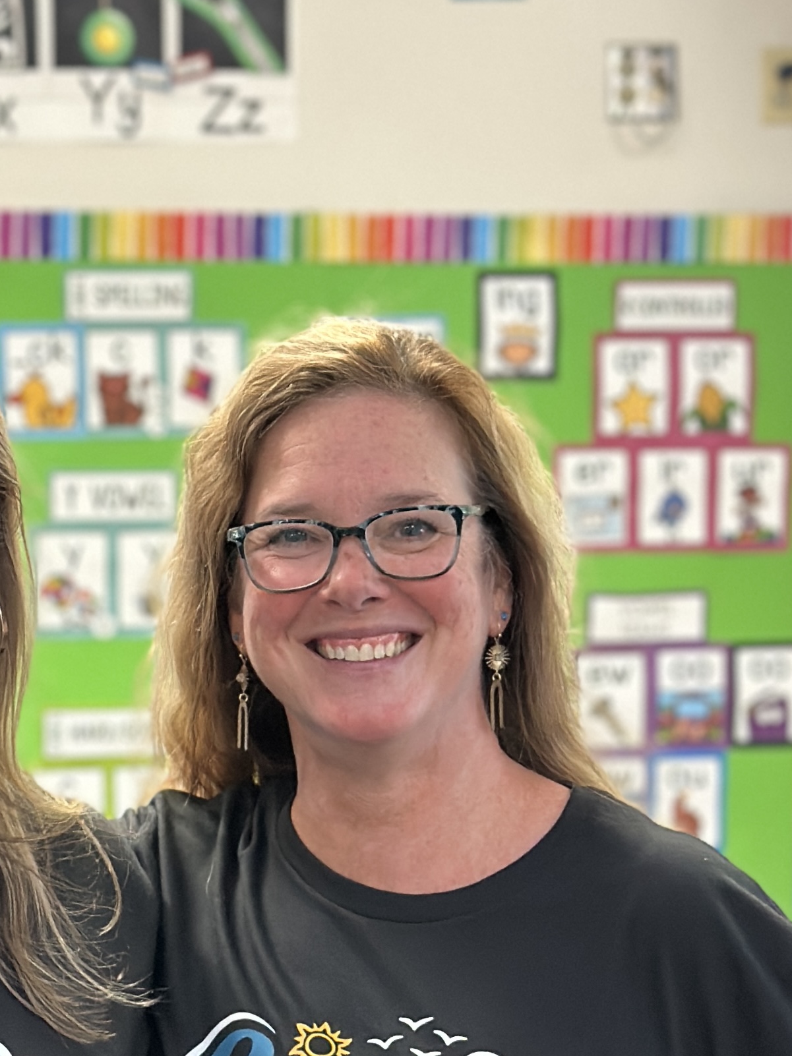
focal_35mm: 82
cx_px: 123
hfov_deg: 17.8
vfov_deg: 23.4
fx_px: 2502
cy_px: 885
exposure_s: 1/60
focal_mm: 6.86
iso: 320
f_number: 1.78
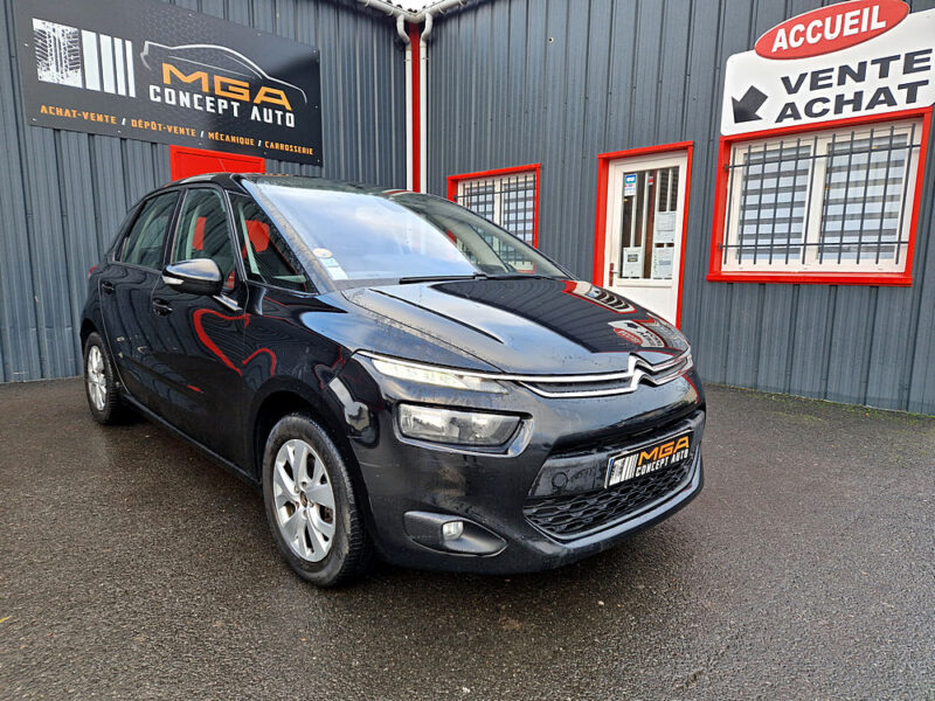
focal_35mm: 23
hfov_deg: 73.9
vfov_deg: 58.9
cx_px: 468
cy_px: 350
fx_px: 621
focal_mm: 5.4
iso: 64
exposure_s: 1/180
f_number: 1.8
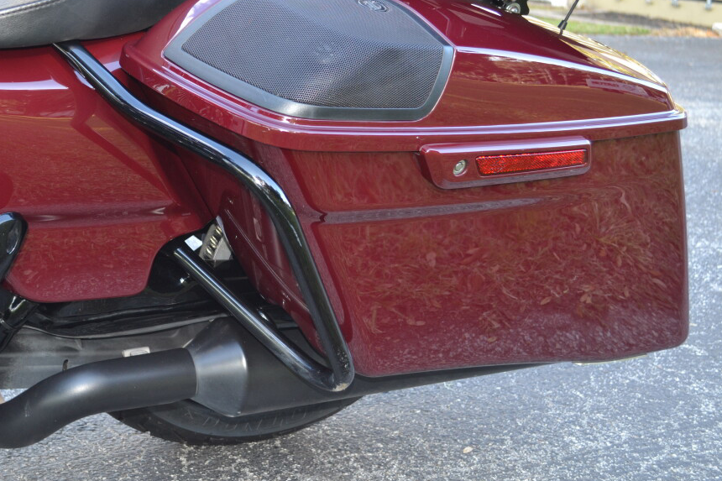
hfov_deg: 29.9
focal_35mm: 67
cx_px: 255
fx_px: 1343
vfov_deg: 20.2
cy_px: 155
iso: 400
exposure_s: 1/100
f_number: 4.8
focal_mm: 32
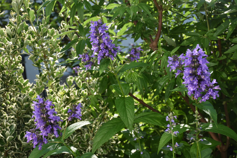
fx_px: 444
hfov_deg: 29.9
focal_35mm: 68
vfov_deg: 20.2
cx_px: 118
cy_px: 79
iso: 125
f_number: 6.3
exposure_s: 1/320
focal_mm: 45
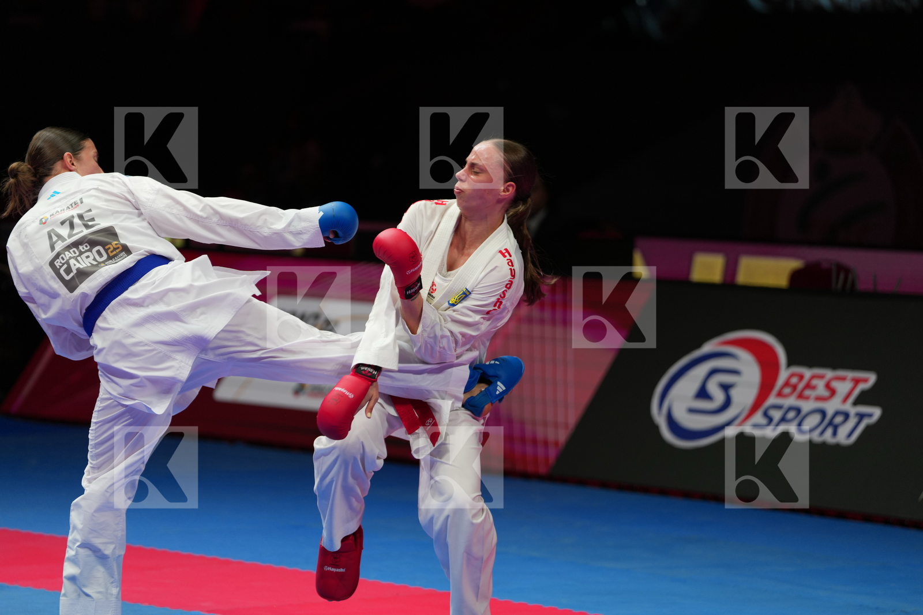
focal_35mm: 171
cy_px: 308
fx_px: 4383
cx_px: 462
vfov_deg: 8.0
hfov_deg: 12.0
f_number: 2.8
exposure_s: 1/1000
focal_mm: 171
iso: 500
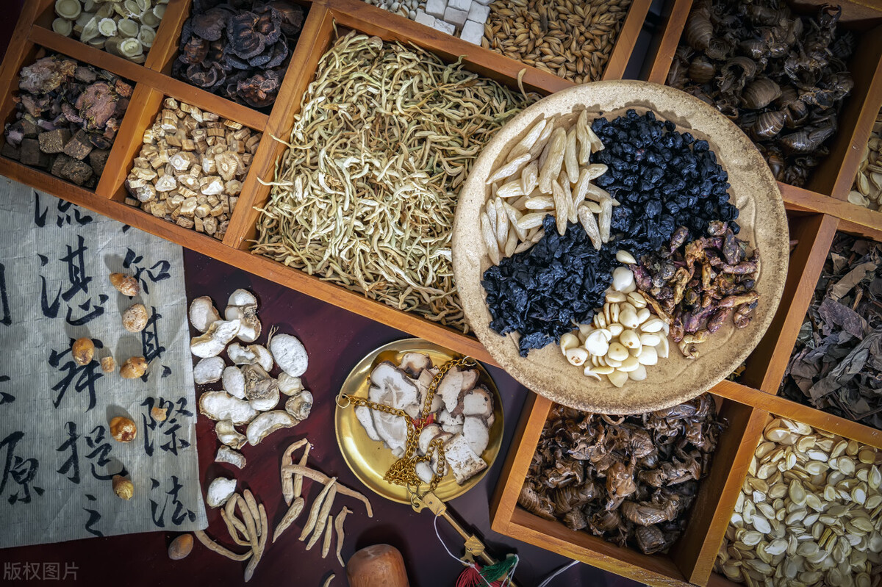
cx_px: 441
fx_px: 735
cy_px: 294
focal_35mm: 30
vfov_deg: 43.6
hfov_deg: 62.0
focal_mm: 30
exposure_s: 1/125
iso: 200
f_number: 8
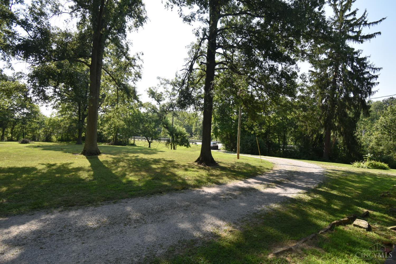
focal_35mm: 15
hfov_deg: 100.4
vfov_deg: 77.3
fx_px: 165
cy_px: 132
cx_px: 198
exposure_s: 1/200
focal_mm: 10
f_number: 6.3
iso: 100
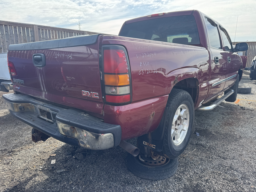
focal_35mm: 24
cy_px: 96
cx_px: 128
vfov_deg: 56.8
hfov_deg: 71.6
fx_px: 177
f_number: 1.78
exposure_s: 1/1076
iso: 80
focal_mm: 6.76
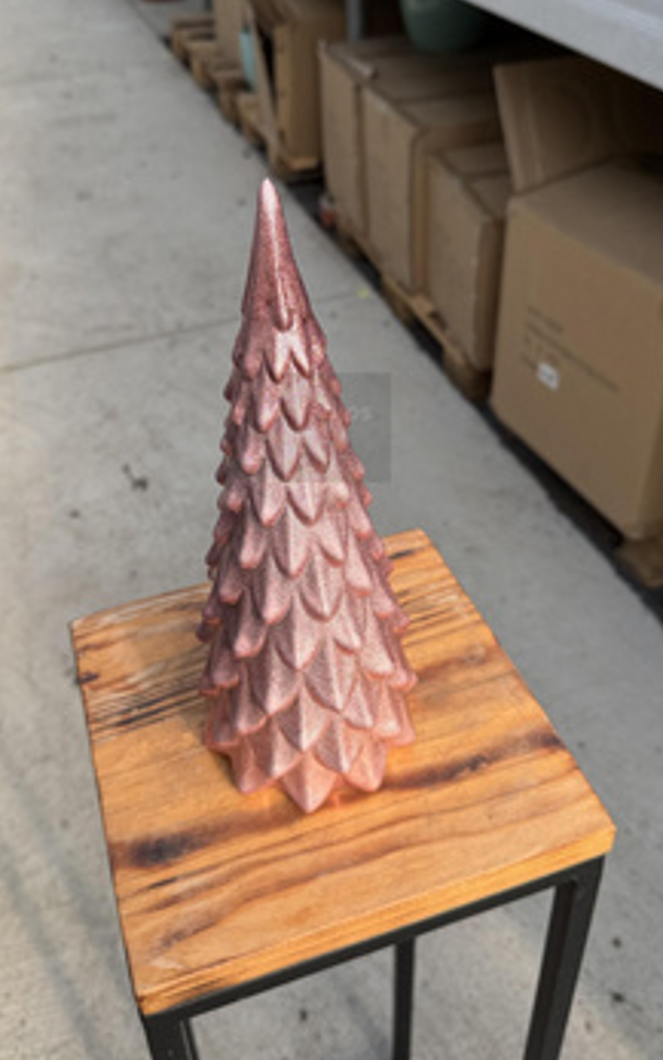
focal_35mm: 33
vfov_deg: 57.7
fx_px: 954
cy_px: 428
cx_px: 336
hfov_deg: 38.3
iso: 80
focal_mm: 6.76
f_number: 1.78
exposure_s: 1/840
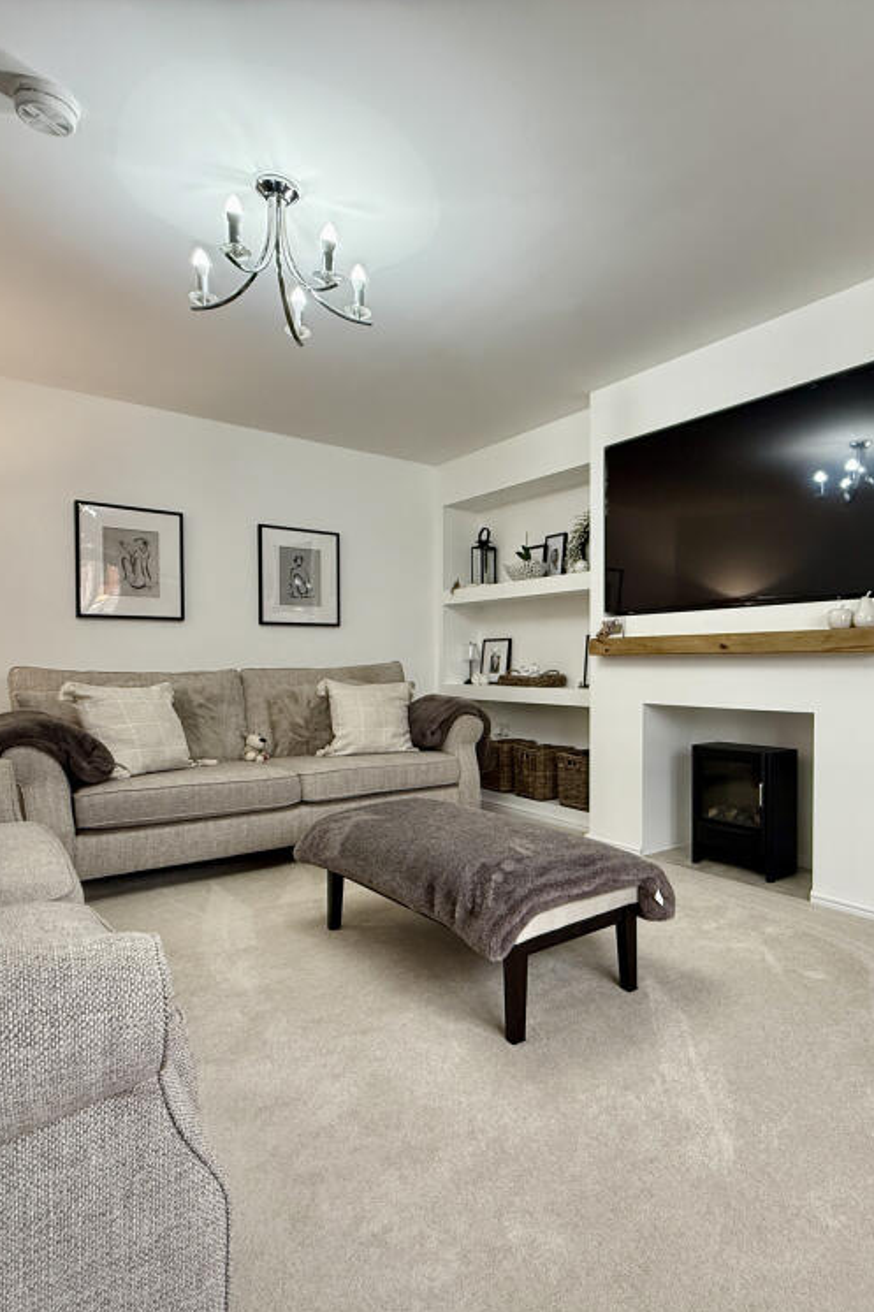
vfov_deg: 84.0
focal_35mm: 20
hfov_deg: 60.5
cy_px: 672
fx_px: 729
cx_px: 582
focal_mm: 2.22
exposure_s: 1/100
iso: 320
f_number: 2.2
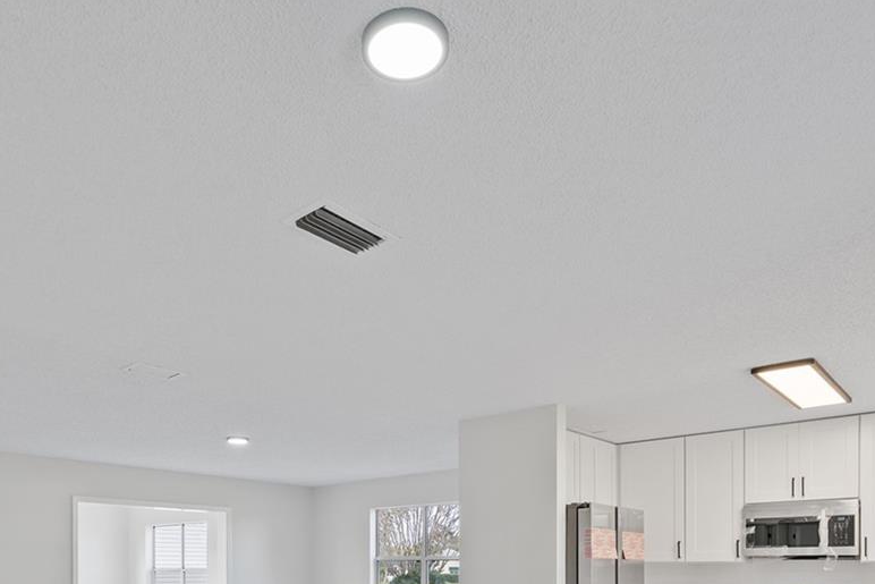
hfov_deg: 63.5
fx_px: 705
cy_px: 583
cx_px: 390
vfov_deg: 39.7
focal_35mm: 29
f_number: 8
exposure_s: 1/2.5
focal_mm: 14
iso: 320
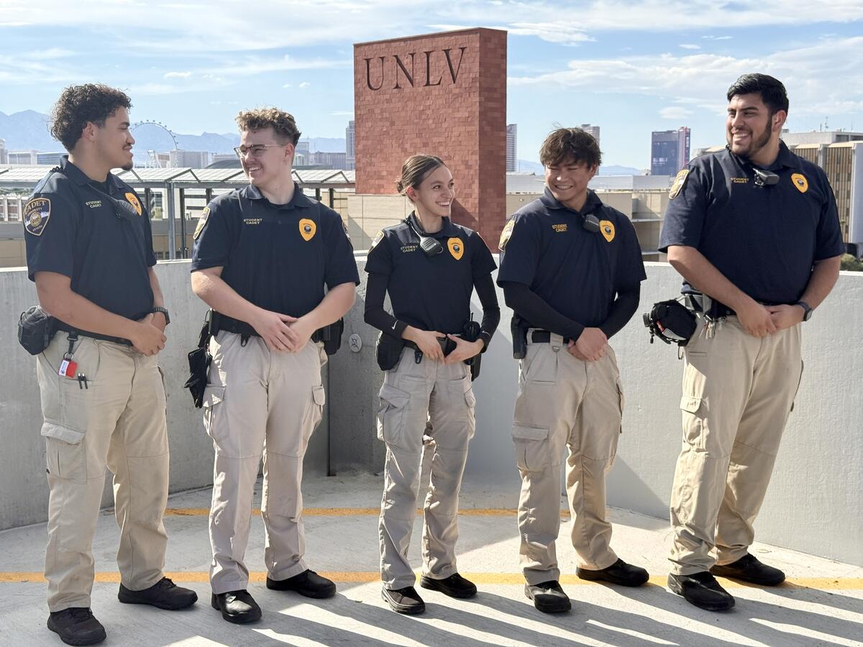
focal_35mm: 48
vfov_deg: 30.3
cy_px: 324
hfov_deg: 39.7
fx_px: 1197
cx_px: 432
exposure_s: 1/4878
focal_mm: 6.76
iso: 100
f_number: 1.78
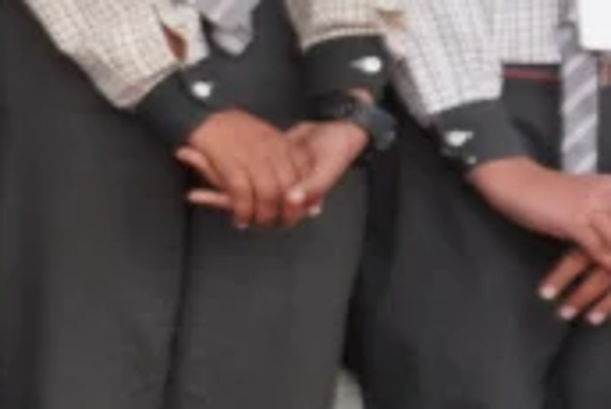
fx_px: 2429
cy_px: 76
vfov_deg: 9.6
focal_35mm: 143
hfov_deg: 11.6
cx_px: -888
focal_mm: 16
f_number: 4
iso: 100
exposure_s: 1/250
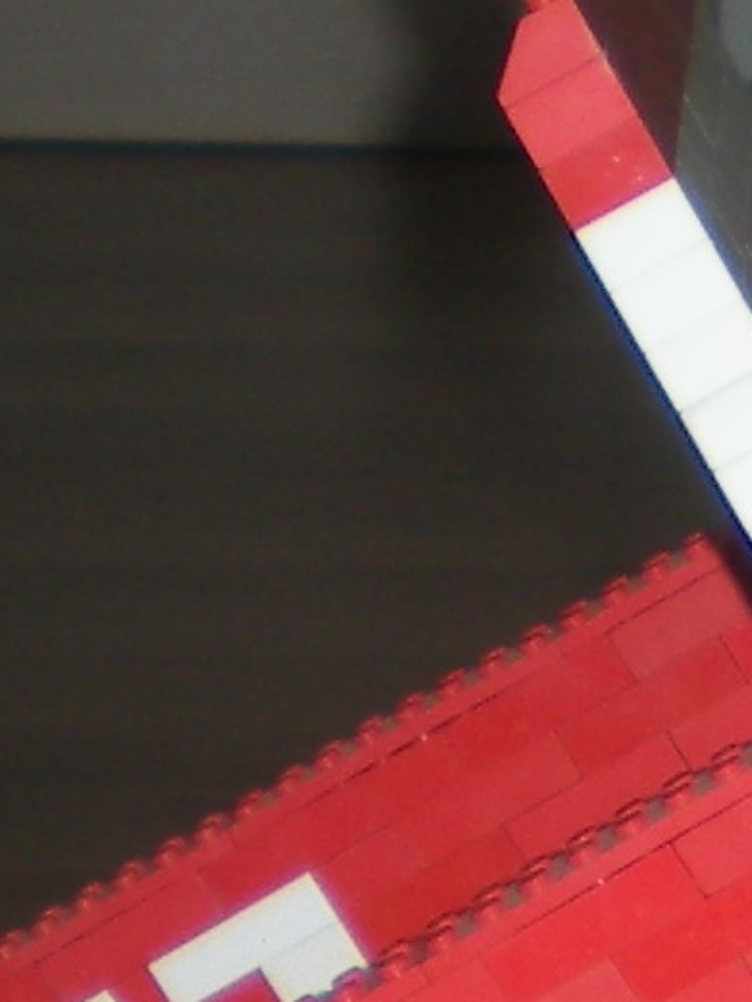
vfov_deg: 8.1
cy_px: 1617
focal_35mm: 238
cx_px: 1517
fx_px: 6891
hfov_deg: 6.1
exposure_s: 1/60
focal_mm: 6.3
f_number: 3.1
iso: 65
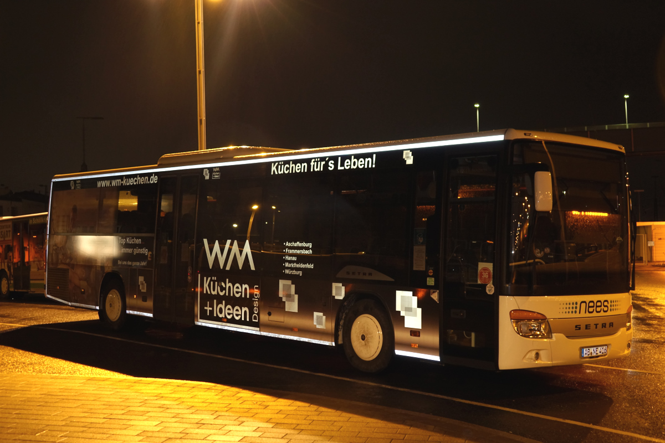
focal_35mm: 50
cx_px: 332
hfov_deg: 39.6
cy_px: 222
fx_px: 924
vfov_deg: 27.0
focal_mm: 18.21
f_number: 2.8
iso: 400
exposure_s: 1/4
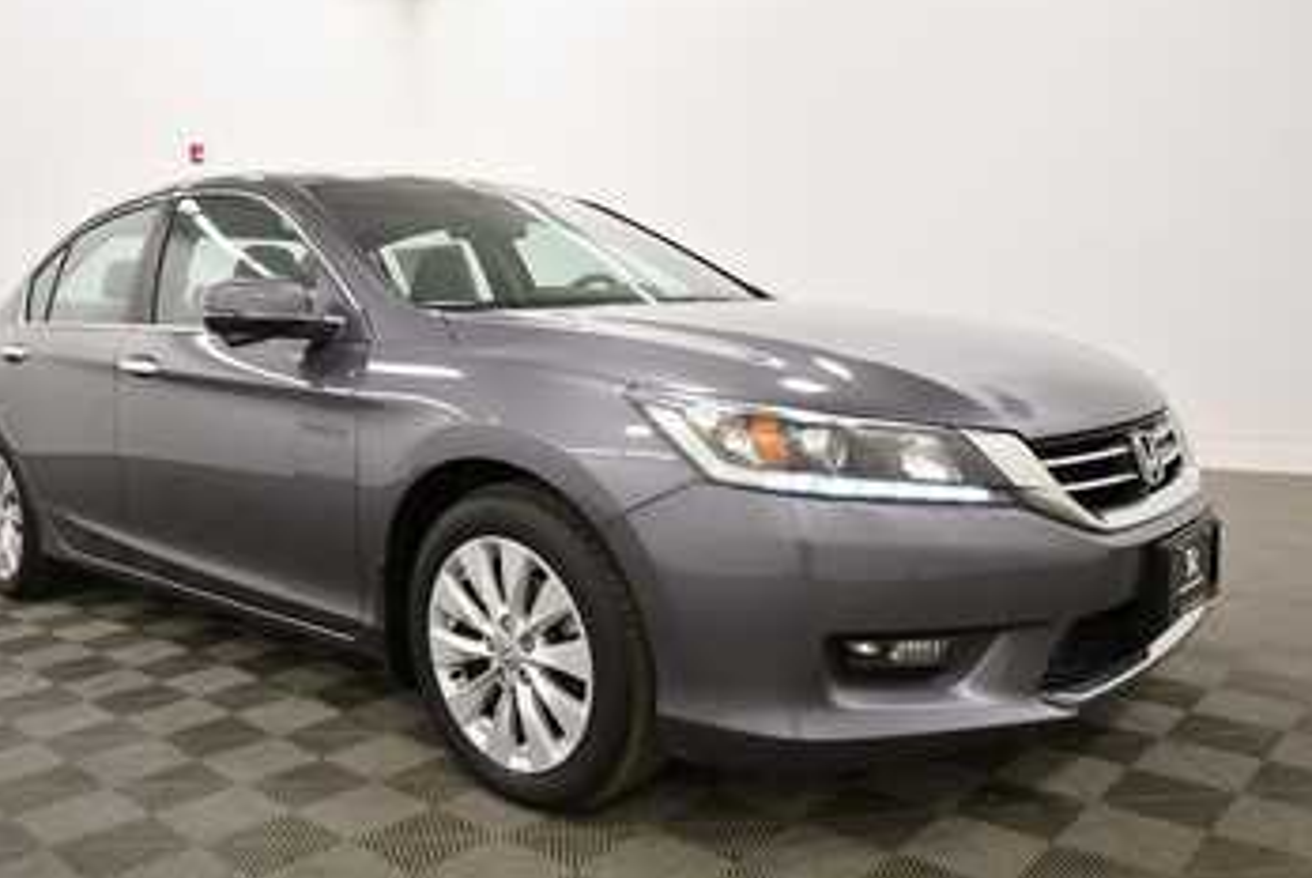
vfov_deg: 42.4
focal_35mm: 31
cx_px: 596
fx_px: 1131
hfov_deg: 60.1
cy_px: 480
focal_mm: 18
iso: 900
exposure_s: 1/125
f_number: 5.3
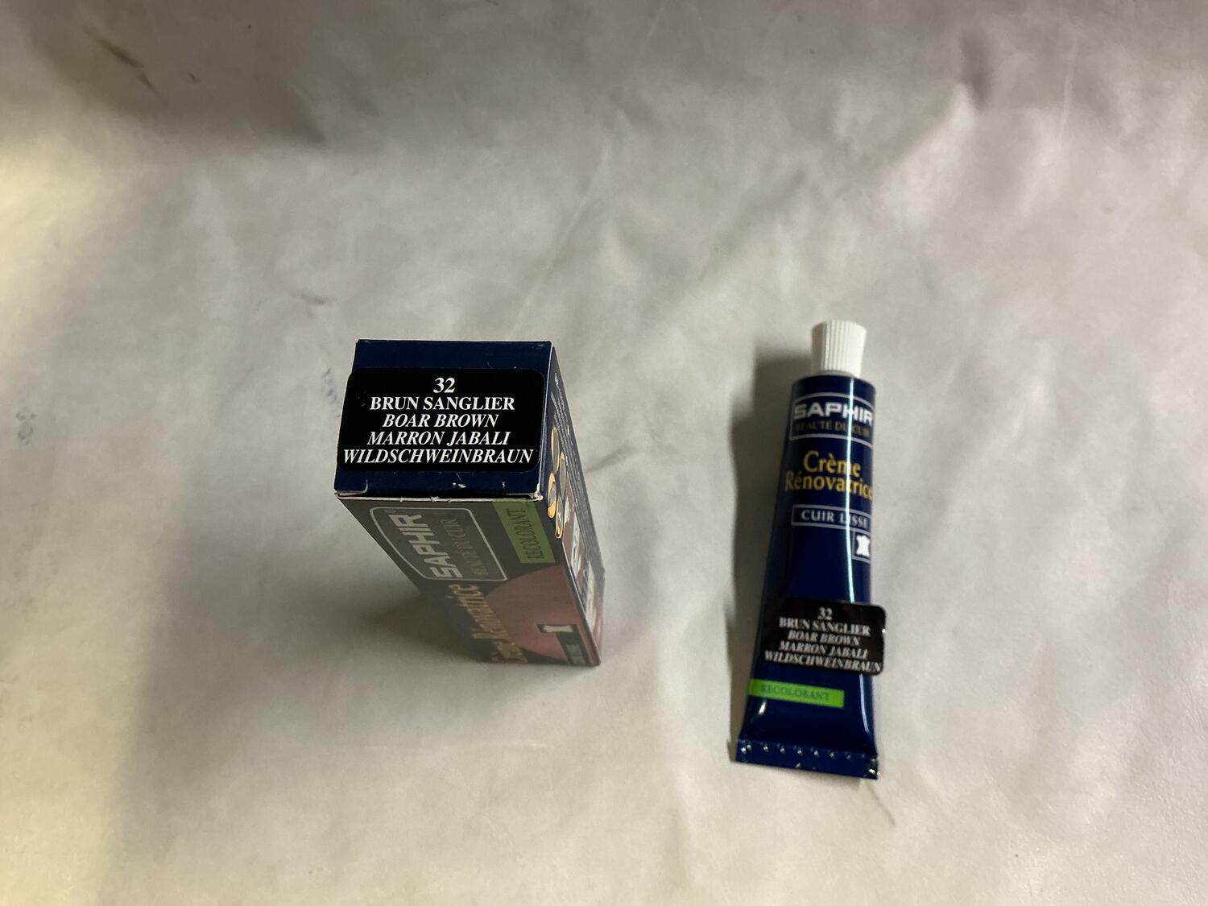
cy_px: 453
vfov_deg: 48.2
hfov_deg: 61.7
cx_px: 604
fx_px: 1012
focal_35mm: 29
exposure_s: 1/50
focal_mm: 3
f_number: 1.8
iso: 125
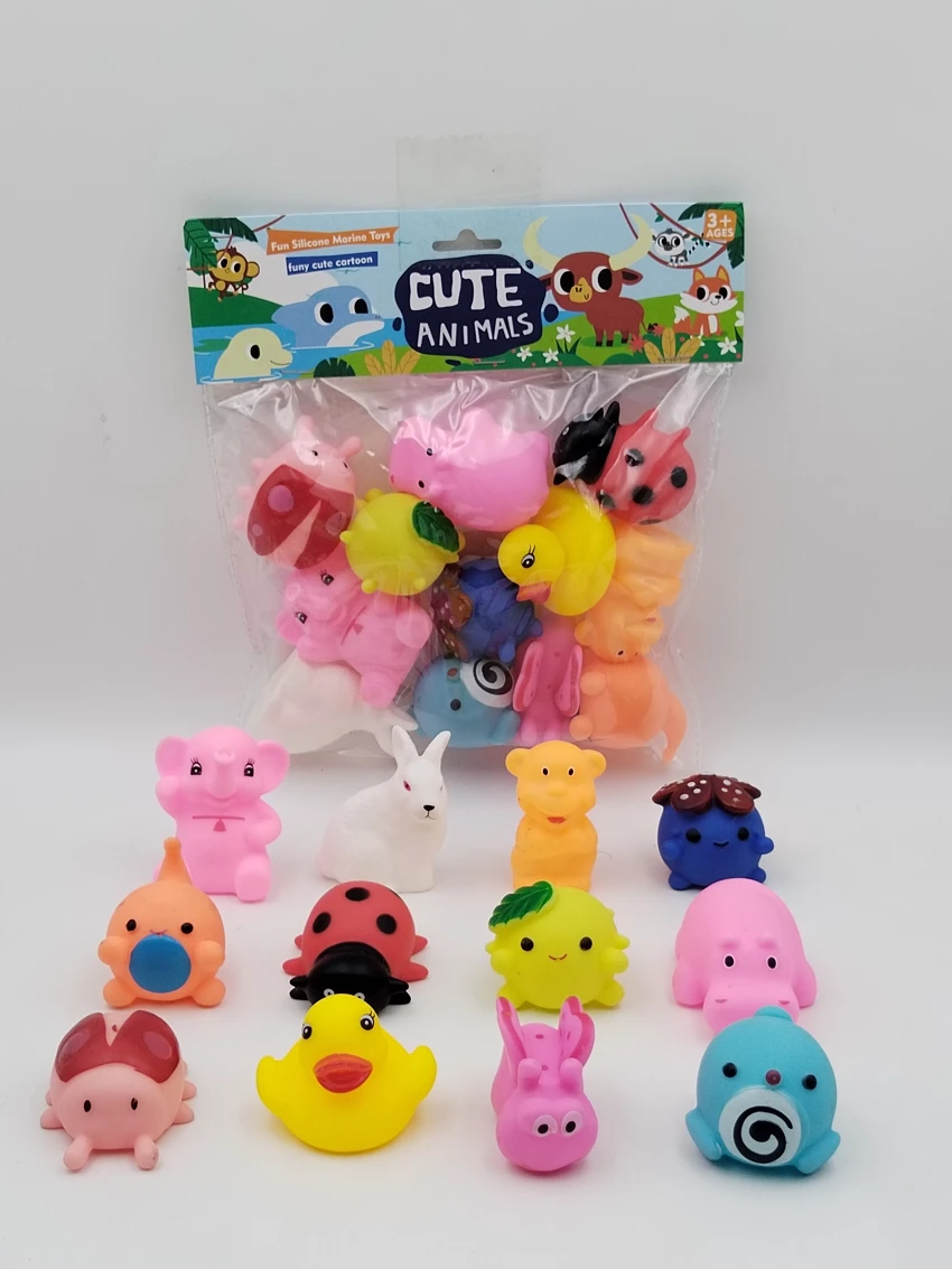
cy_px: 634
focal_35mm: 51
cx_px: 476
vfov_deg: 37.5
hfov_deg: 28.6
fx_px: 1870
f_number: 1.8
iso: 203
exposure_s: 1/120
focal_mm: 4.75
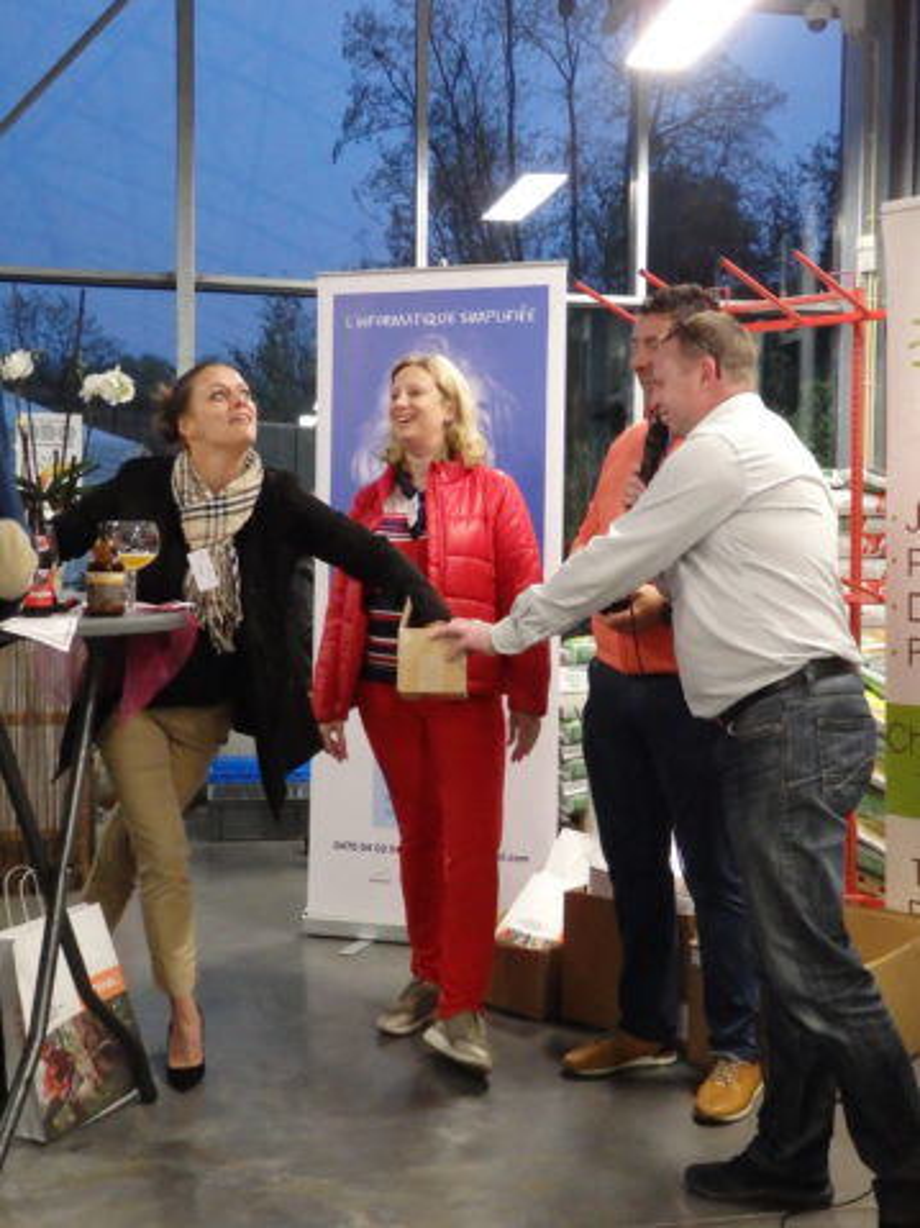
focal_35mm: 37
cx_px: 460
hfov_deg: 38.6
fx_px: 1312
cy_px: 614
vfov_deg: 50.1
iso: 1600
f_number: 3.6
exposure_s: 1/40
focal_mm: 6.6
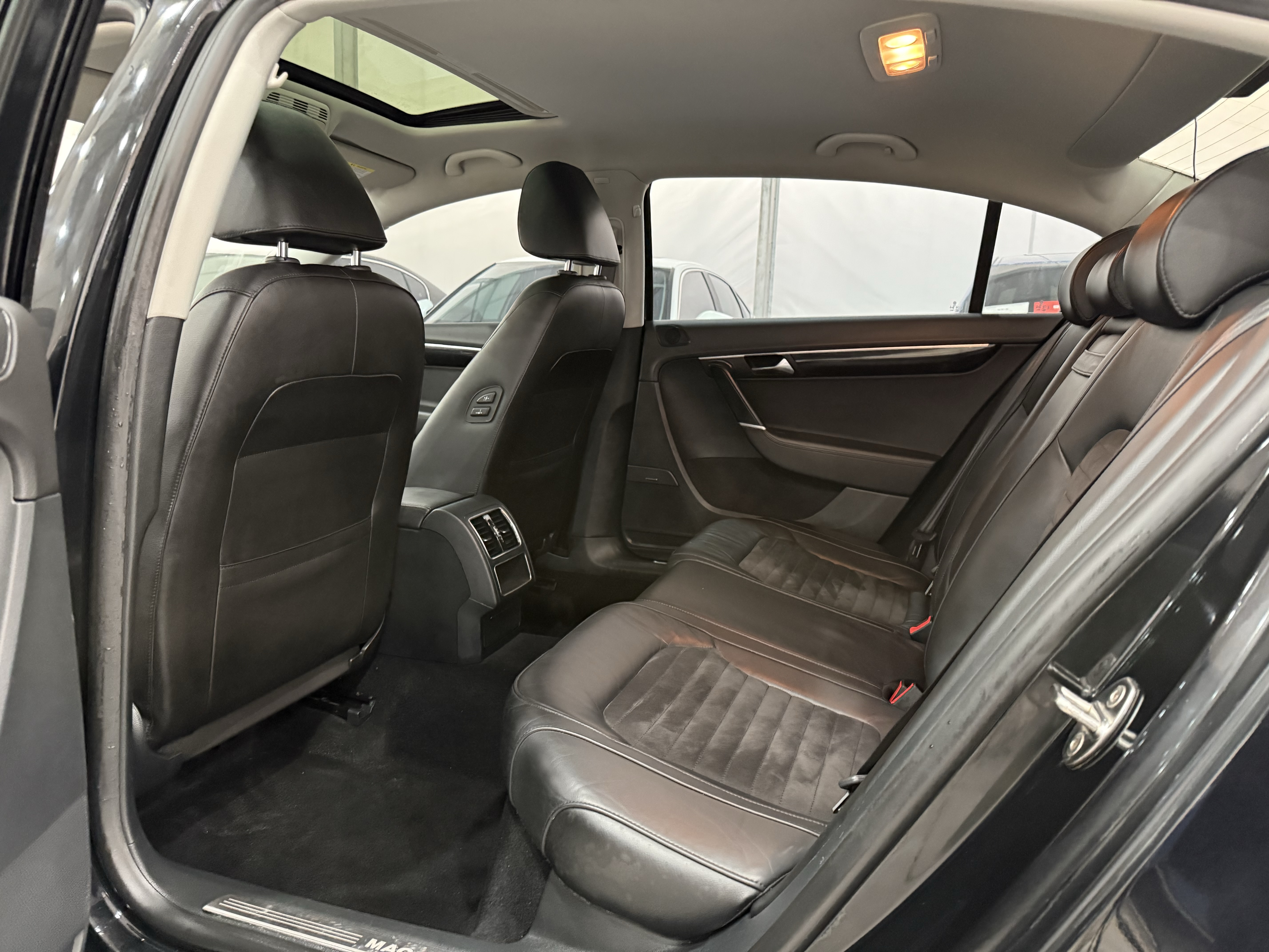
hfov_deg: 71.6
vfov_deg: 56.8
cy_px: 476
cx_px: 634
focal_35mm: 24
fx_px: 880
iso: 800
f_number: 1.78
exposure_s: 1/33
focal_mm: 6.76
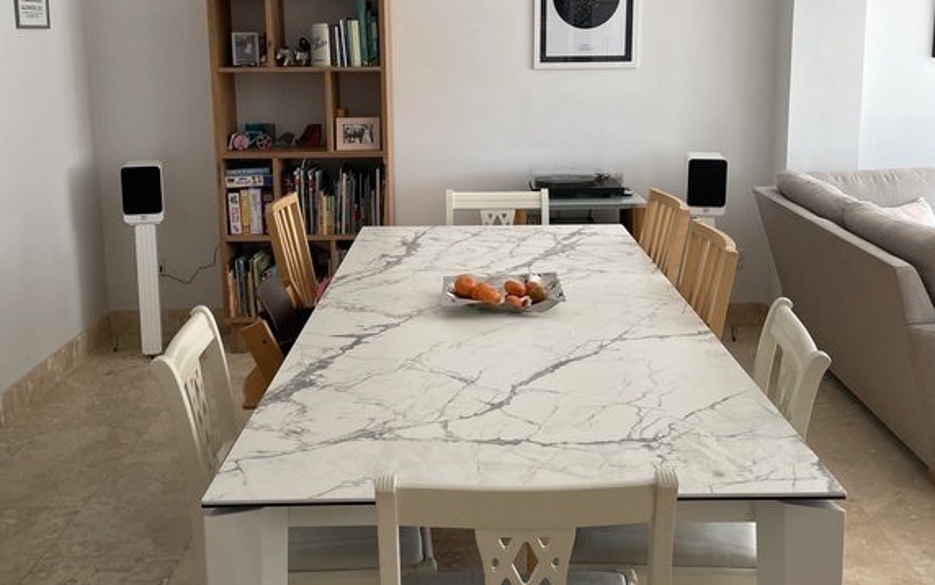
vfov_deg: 34.2
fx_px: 943
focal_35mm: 37
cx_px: 469
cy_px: 198
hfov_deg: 52.7
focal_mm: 4.2
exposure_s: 1/121
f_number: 1.6
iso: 64
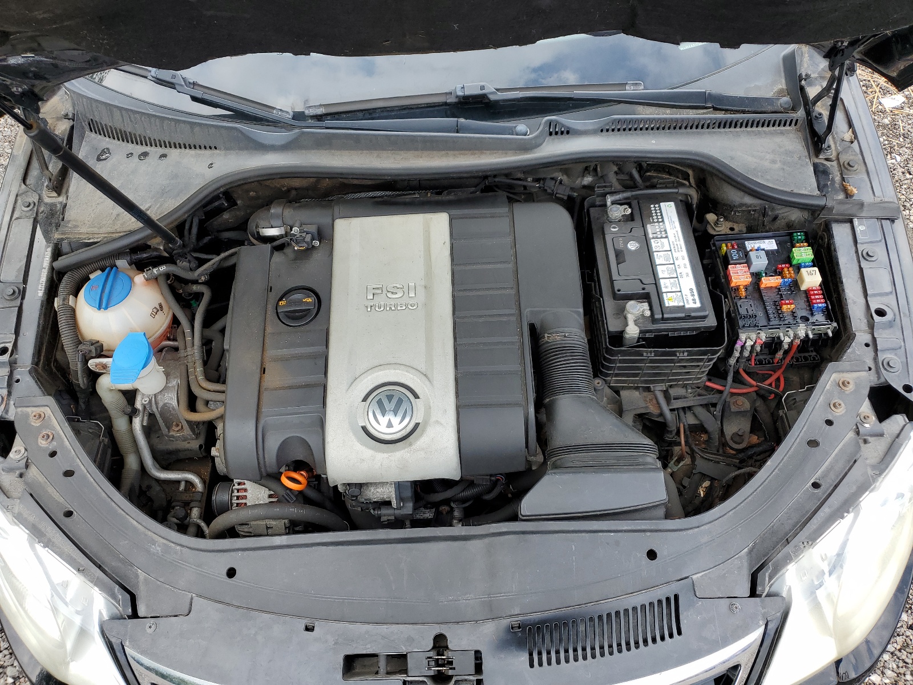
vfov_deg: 53.1
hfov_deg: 67.3
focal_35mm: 26
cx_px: 456
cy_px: 342
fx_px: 686
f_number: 1.5
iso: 50
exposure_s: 1/500
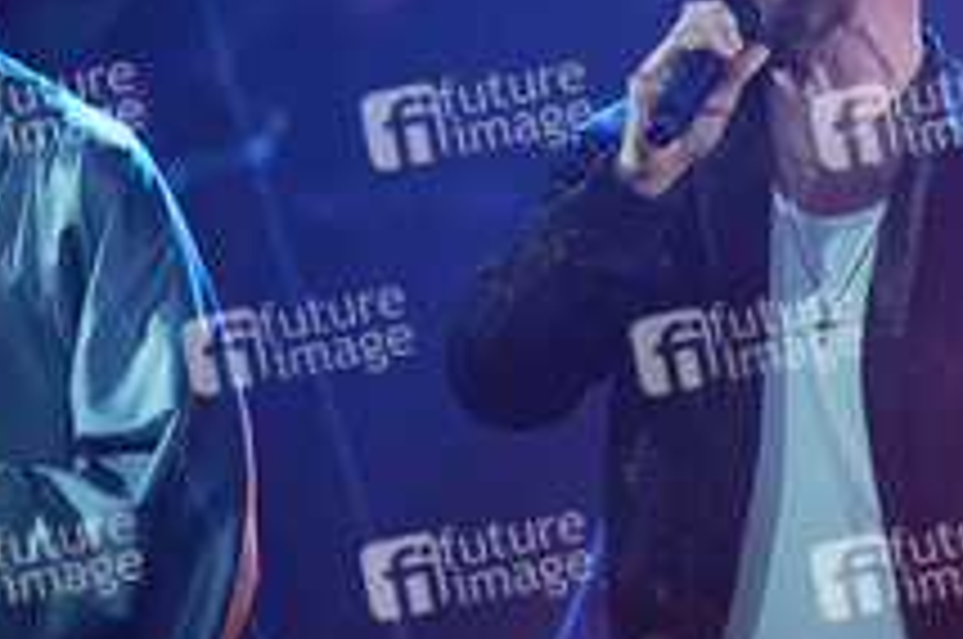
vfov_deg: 1.1
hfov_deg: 1.7
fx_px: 33173
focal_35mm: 1242
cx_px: 808
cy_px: 4
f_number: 6.3
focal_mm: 588
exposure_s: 1/160
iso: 4000
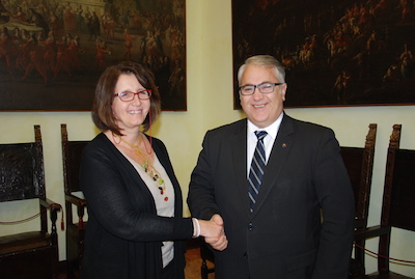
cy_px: 140
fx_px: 433
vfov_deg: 35.7
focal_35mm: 38
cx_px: 208
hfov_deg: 51.2
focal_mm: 25
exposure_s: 1/60
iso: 200
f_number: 4
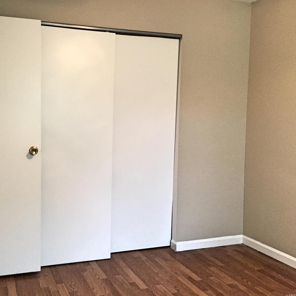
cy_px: 147
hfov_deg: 46.4
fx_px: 339
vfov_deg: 47.2
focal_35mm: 35
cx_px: 96
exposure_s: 1/20
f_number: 2.2
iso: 250
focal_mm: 4.15
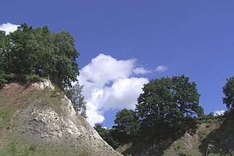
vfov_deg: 31.9
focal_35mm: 42
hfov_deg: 46.4
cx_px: 121
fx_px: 273
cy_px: 91
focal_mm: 6.3
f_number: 5.6
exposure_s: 1/640
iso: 64
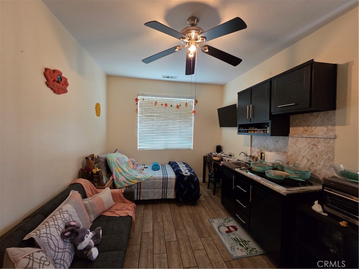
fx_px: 135
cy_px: 134
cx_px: 180
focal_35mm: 13
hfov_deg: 106.2
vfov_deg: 89.9
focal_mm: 2.2
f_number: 2.2
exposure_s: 1/60
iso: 640
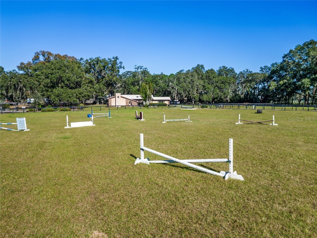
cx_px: 158
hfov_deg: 71.6
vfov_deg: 56.8
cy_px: 119
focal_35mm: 24
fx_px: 220
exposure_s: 1/2000
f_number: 1.7
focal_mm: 6.72
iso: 100
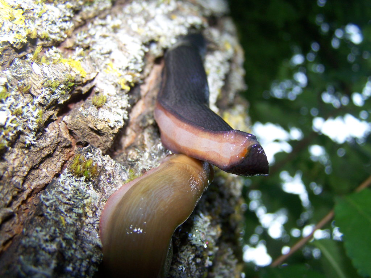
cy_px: 139
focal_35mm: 38
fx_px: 407
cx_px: 186
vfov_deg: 37.7
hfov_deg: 49.0
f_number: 2.8
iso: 80
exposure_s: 1/60
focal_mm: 6.3
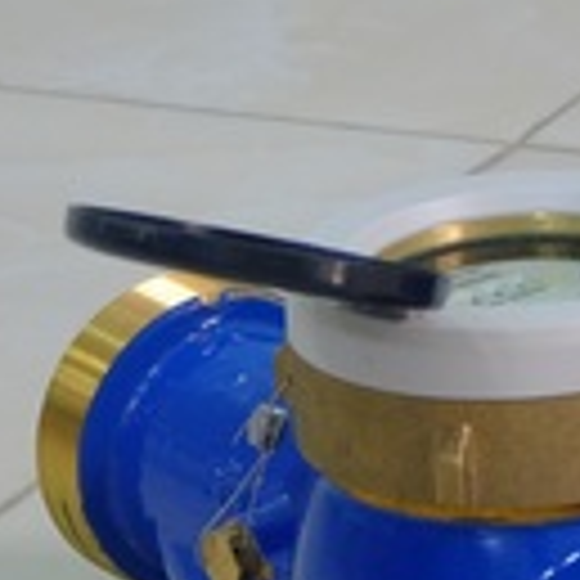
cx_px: 958
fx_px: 5308
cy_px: 474
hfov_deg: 6.2
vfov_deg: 6.2
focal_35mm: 280
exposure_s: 1/30
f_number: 5
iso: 640
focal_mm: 35.5
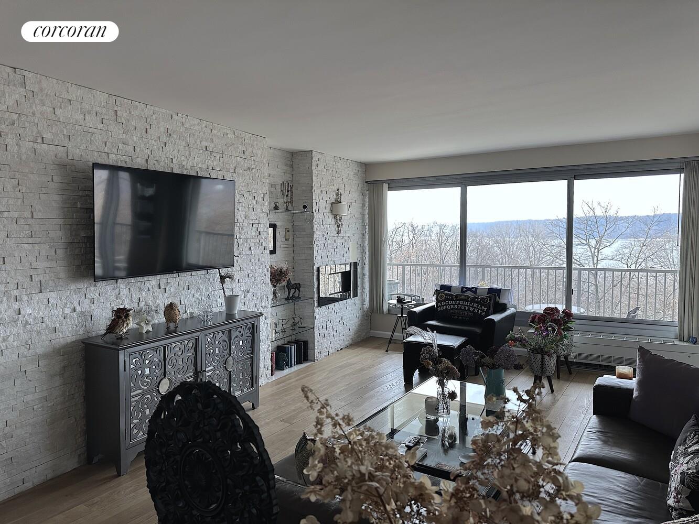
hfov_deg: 71.6
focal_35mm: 24
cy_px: 262
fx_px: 485
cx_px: 350
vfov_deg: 56.8
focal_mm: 6.86
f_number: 1.78
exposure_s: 1/121
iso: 100
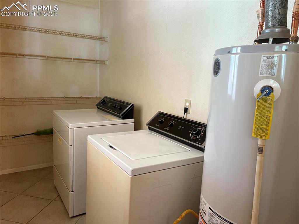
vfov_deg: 53.0
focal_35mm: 26
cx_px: 150
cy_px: 112
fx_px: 224
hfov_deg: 67.3
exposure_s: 1/60
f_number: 1.6
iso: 200
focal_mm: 5.96
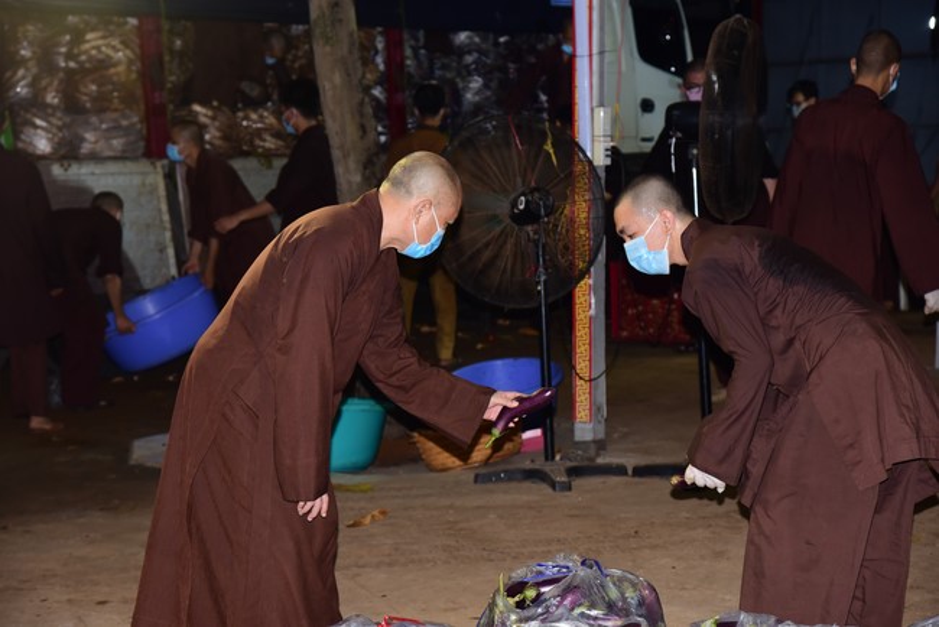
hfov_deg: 26.0
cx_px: 470
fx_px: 2035
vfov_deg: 17.5
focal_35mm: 78
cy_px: 314
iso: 1250
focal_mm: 78
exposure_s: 1/160
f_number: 5.6
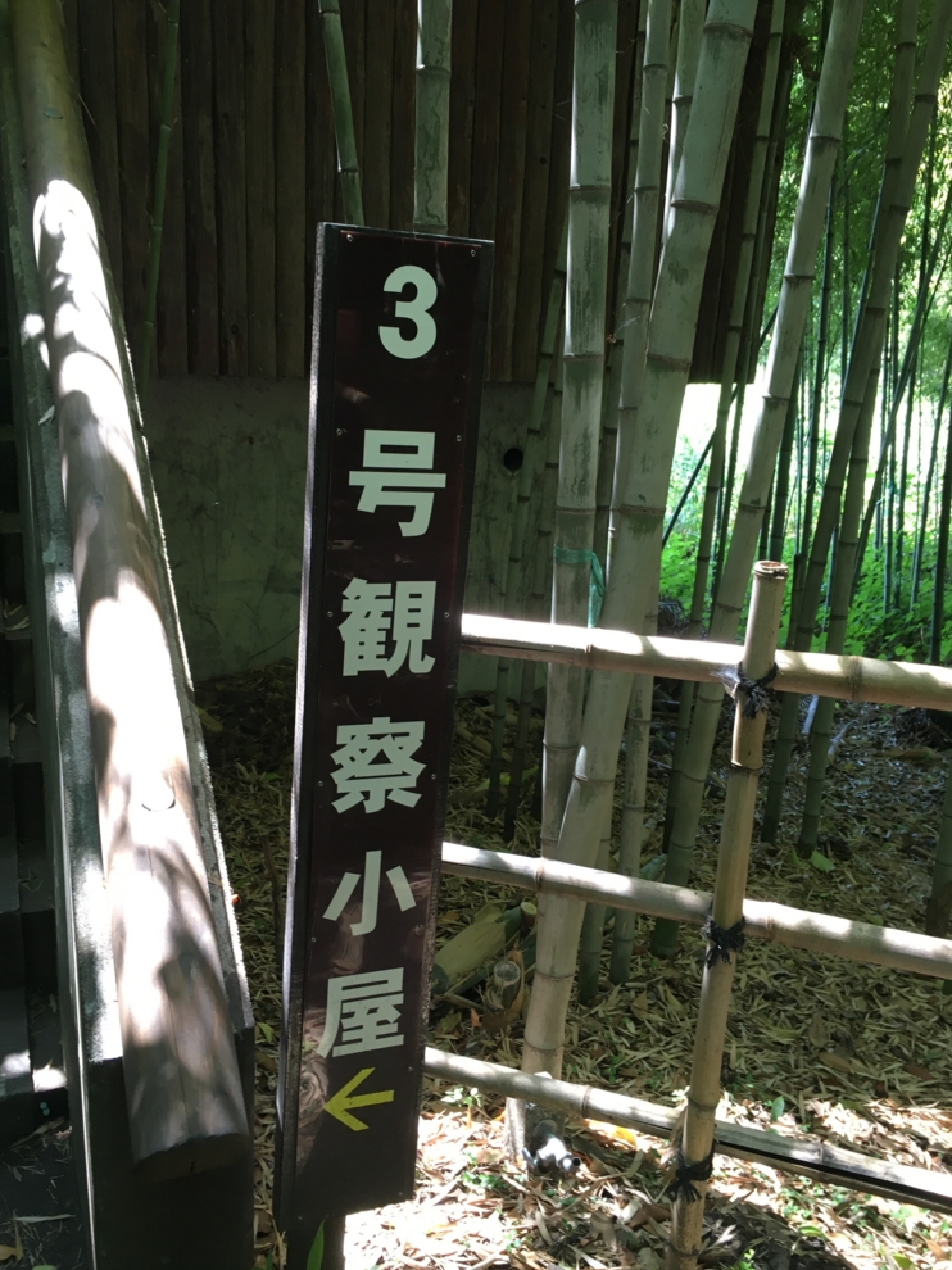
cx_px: 463
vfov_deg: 60.0
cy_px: 620
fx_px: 1101
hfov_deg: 46.8
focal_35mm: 30
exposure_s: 1/30
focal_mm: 4.15
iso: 50
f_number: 2.2
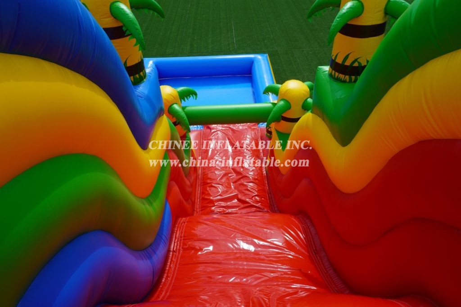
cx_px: 230
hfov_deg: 73.7
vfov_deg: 53.1
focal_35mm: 24
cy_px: 154
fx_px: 307
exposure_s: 1/200
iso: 100
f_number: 10
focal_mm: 16
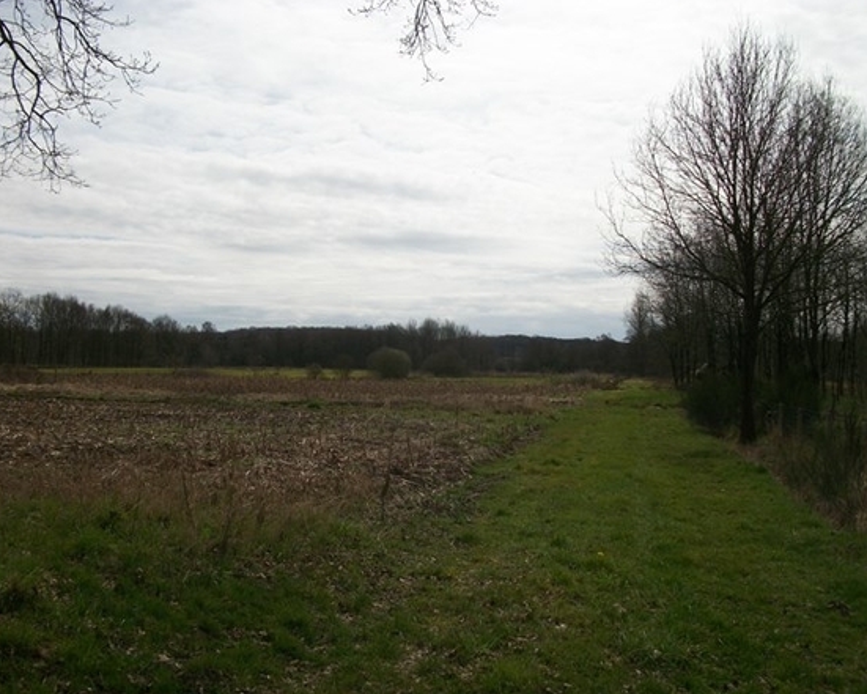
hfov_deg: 52.8
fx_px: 873
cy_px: 341
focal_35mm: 34
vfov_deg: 43.4
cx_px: 433
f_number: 8.8
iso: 80
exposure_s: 1/400
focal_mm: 5.7
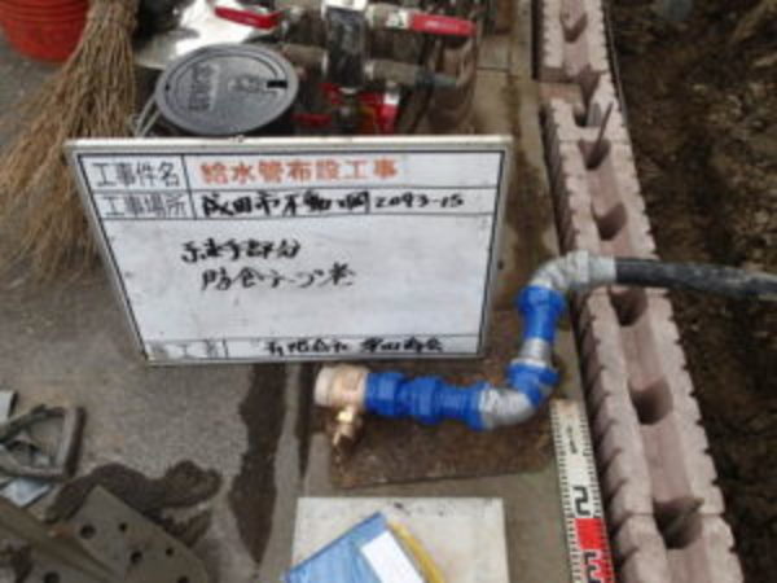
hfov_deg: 56.8
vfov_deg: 44.2
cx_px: 388
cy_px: 292
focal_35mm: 32
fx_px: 718
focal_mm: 5.87
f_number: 3.2
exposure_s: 1/250
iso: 100
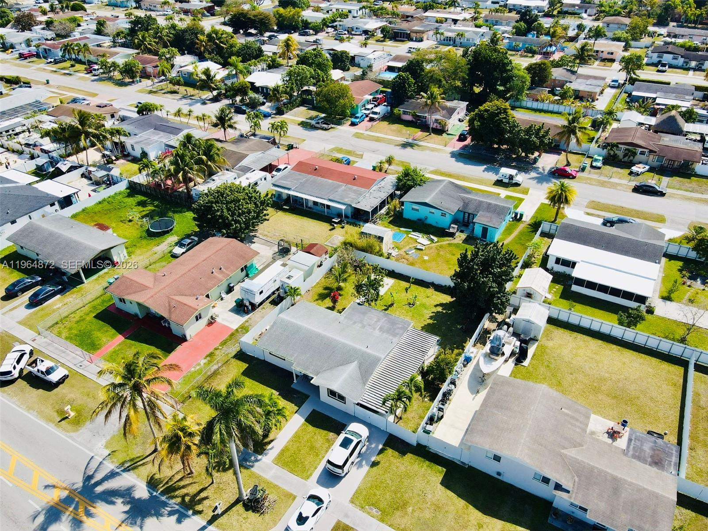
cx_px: 354
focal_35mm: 24
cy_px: 266
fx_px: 491
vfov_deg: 56.8
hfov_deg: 71.6
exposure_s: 1/640
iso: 100
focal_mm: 4.5
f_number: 2.8
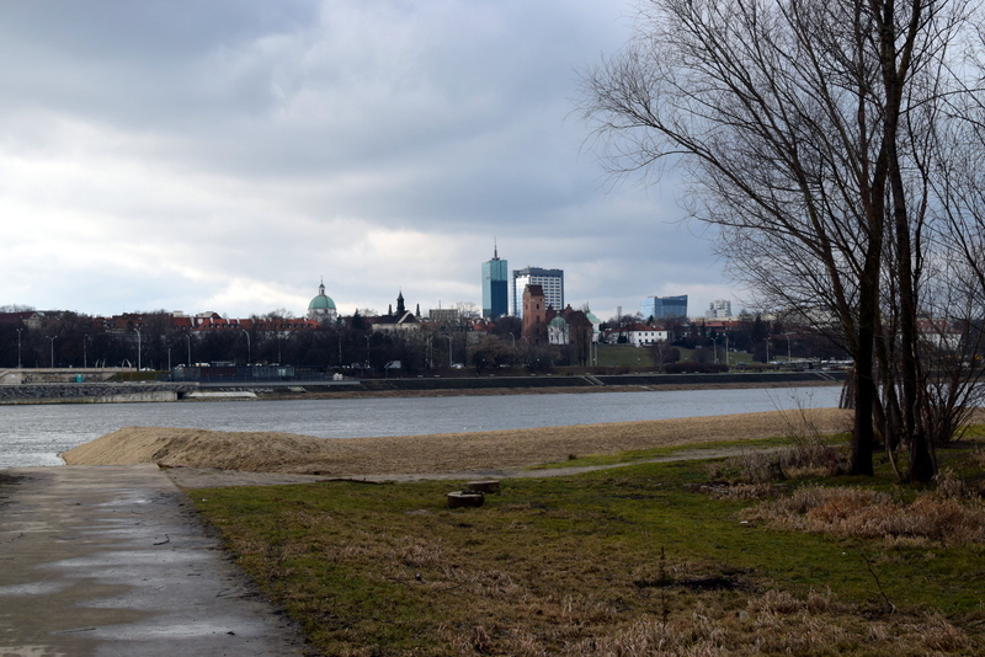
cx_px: 492
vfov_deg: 25.8
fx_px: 1437
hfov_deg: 37.8
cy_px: 328
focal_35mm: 52
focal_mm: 35
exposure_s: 1/200
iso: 400
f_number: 10
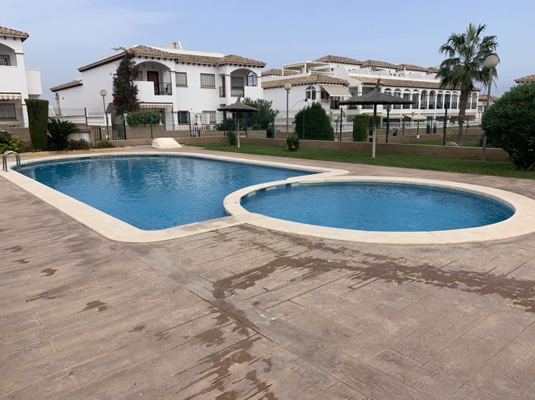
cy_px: 200
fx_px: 402
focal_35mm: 26
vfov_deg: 53.0
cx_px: 268
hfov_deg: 67.3
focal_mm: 4.25
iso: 25
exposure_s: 1/1992
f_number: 1.8
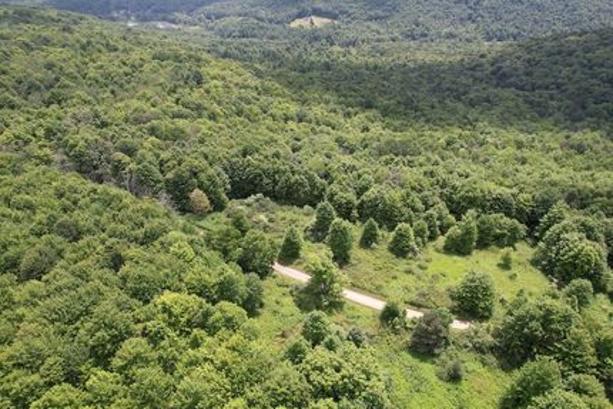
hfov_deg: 78.6
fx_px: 375
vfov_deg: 57.3
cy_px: 204
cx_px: 306
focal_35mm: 22
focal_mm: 8.38
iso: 100
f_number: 2.8
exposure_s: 1/800
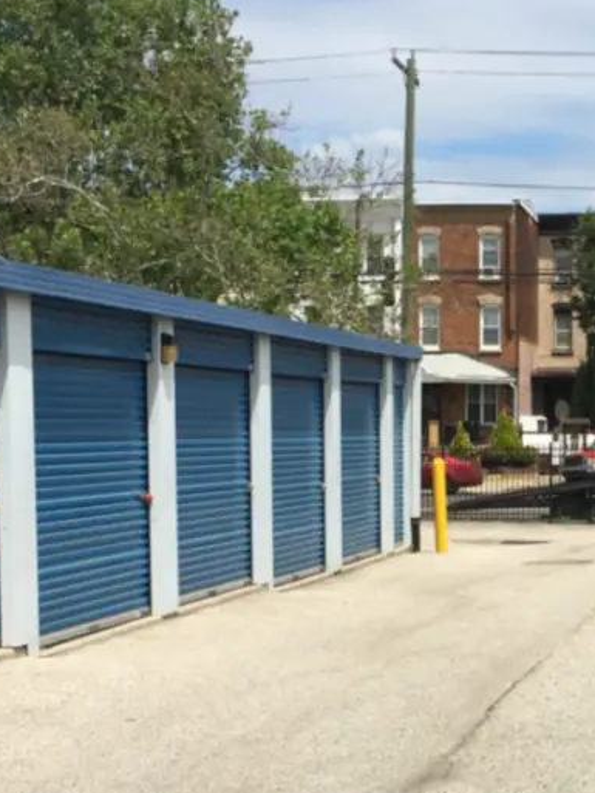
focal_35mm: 77
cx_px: 545
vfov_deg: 25.1
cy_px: 582
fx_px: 1764
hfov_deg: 18.8
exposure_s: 1/2747
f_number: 2.2
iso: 25
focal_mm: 4.15
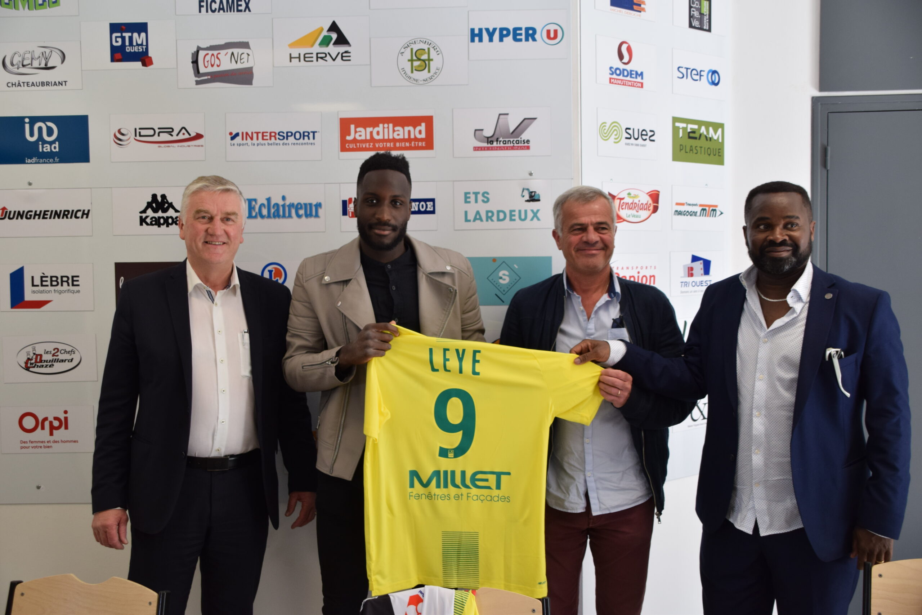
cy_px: 308
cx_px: 461
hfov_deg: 45.0
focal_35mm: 44
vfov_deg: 30.9
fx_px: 1114
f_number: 5
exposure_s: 1/100
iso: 400
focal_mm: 29
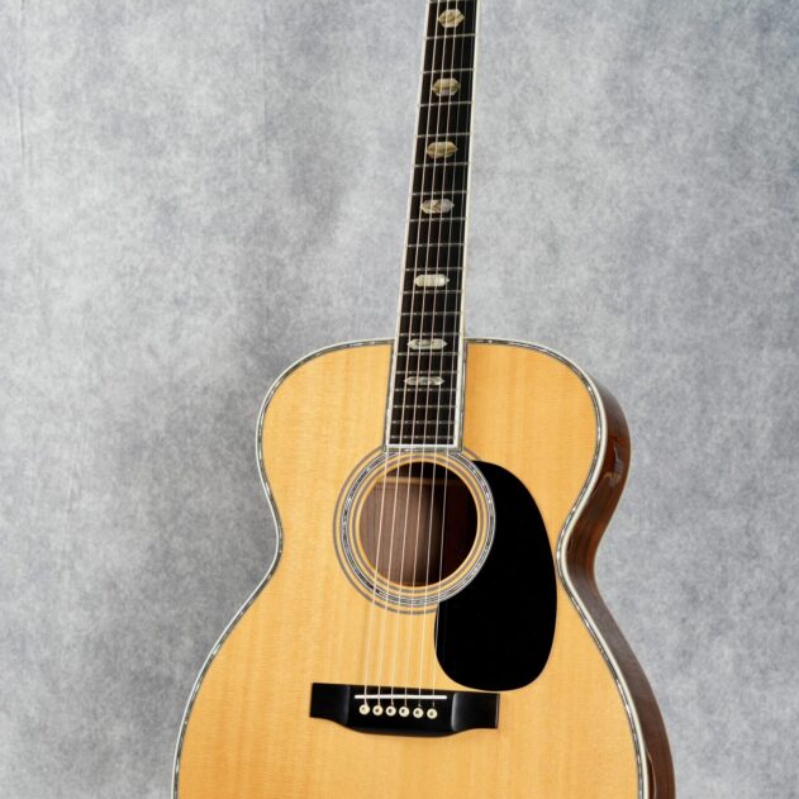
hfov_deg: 25.0
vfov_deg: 25.0
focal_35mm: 69
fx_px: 1802
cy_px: 377
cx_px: 402
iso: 320
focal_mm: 50
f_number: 6.3
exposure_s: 1/1.6
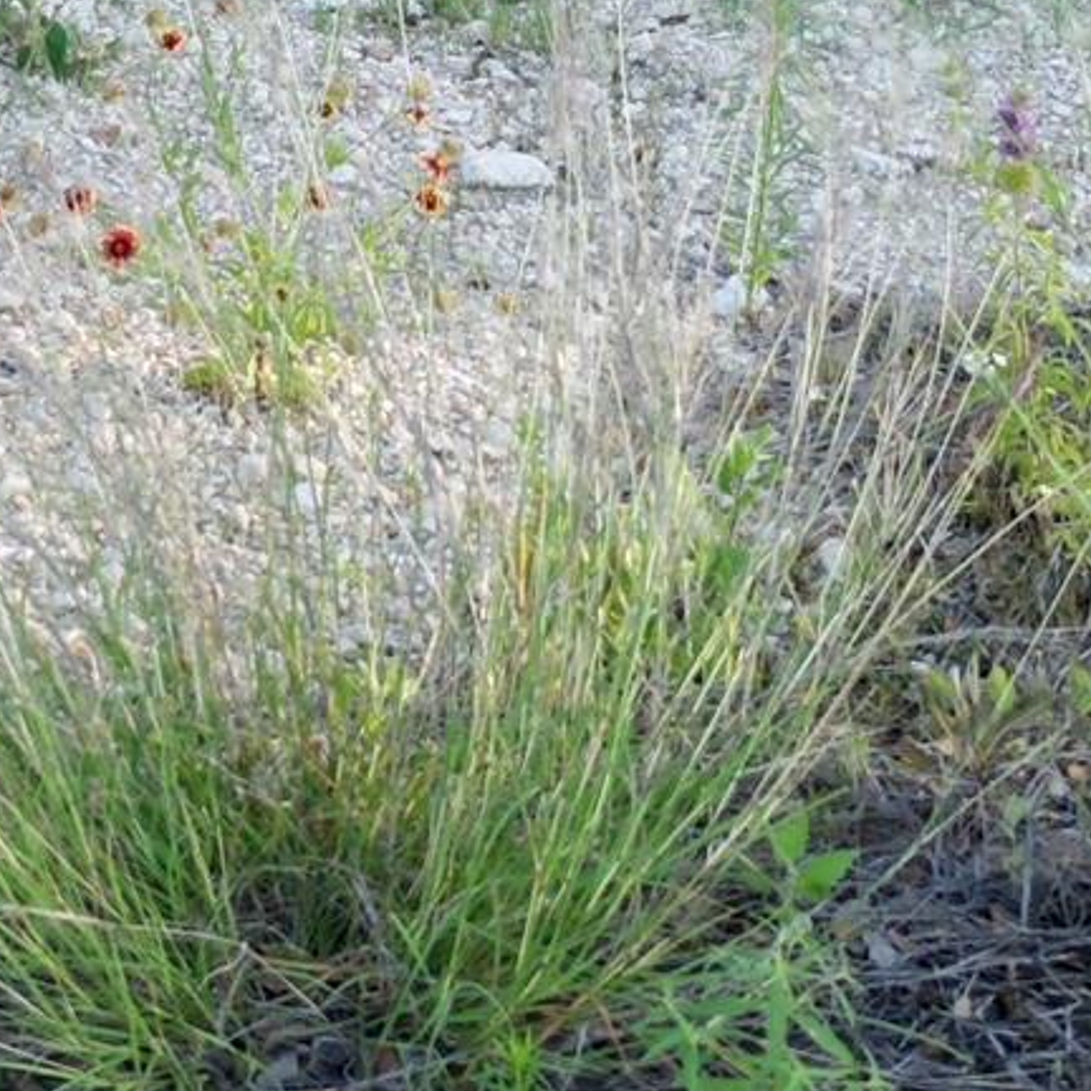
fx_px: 3530
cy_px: -424
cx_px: -119
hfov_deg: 17.0
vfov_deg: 16.4
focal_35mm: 99
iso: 200
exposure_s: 1/640
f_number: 1.7
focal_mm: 6.72
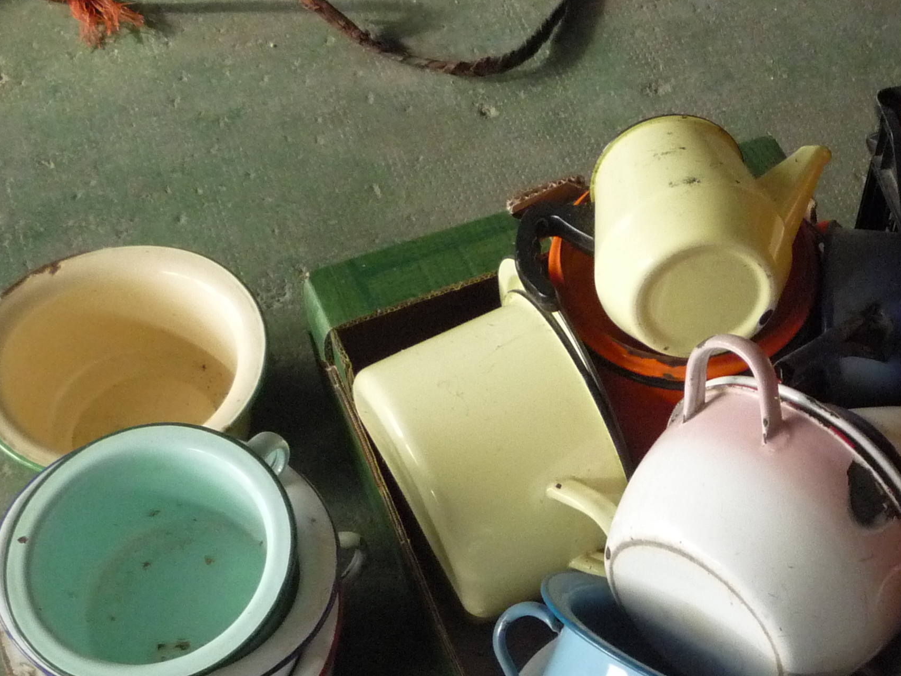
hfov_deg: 29.8
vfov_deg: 22.5
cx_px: 663
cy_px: 579
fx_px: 1666
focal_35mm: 64
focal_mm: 5.2
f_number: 3.3
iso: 400
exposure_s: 1/400
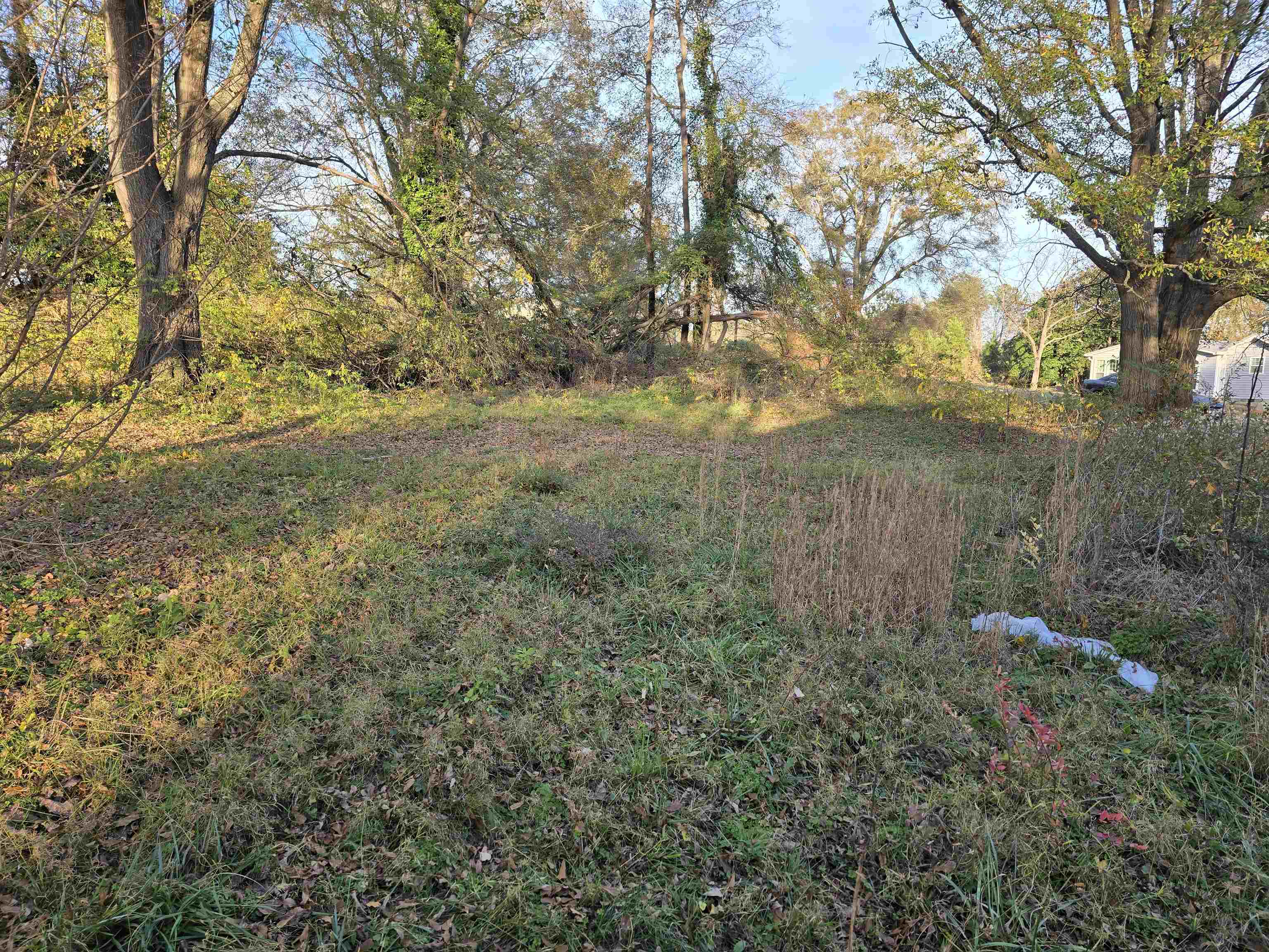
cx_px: 634
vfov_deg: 58.9
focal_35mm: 23
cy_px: 476
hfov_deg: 73.9
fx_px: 843
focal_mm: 6.3
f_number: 1.7
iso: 16
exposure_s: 1/180
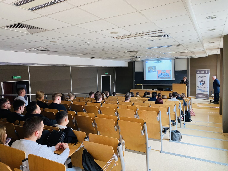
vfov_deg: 53.1
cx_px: 114
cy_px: 86
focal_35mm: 26
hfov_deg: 67.3
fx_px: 171
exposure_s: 1/60
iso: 160
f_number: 1.8
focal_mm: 4.25
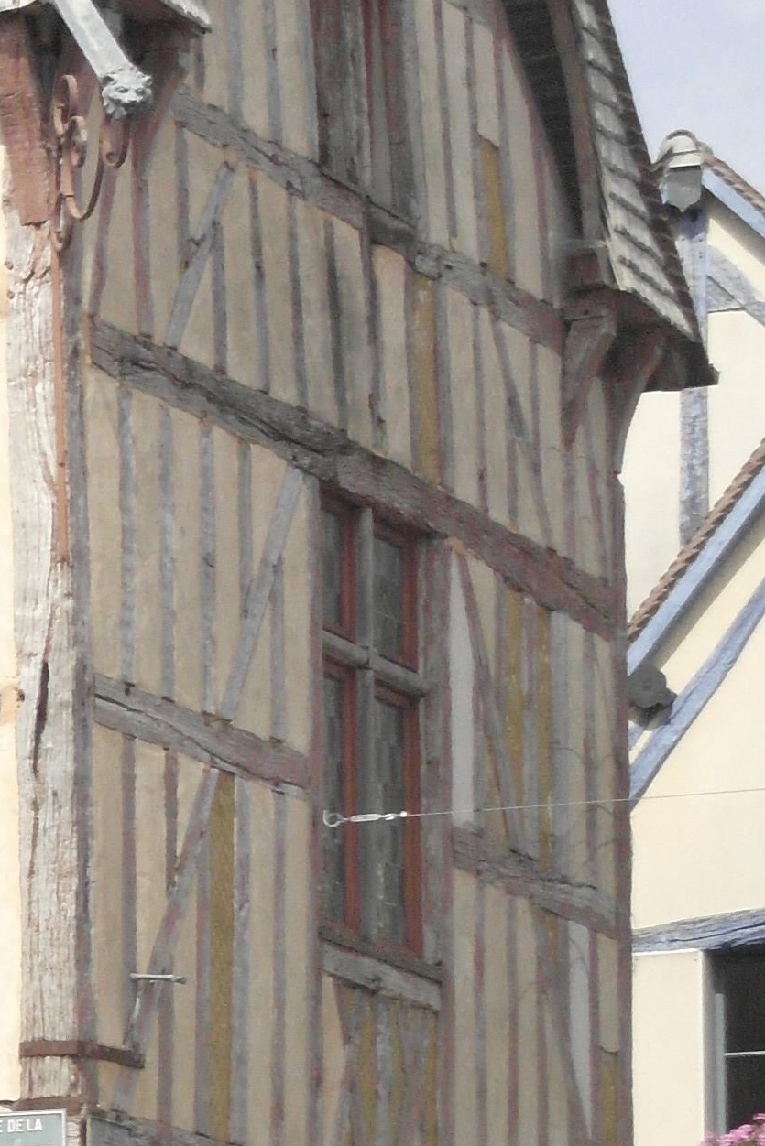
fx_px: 6405
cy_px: 1179
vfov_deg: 10.1
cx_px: -634
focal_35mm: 201
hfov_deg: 6.7
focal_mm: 30
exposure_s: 1/4000
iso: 1600
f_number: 5.6
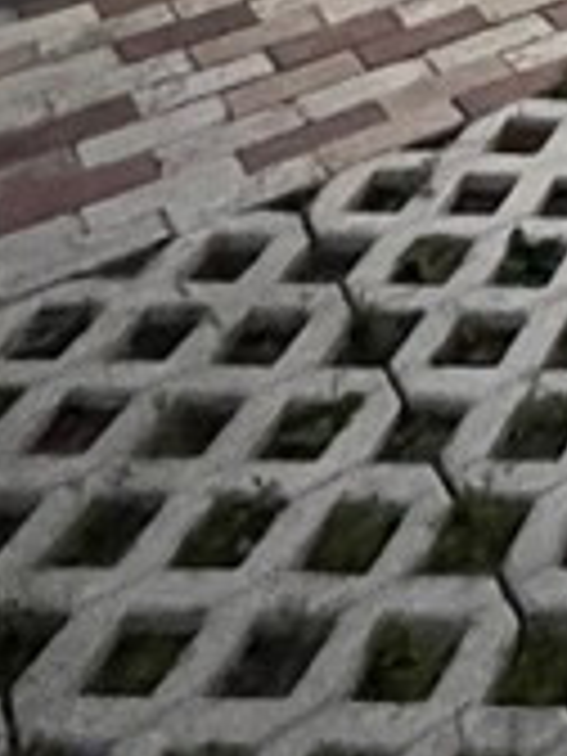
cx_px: 1206
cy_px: -727
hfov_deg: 16.0
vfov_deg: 19.1
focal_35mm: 66
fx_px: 1441
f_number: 1.8
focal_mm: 1.57
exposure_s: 1/25
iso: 2000
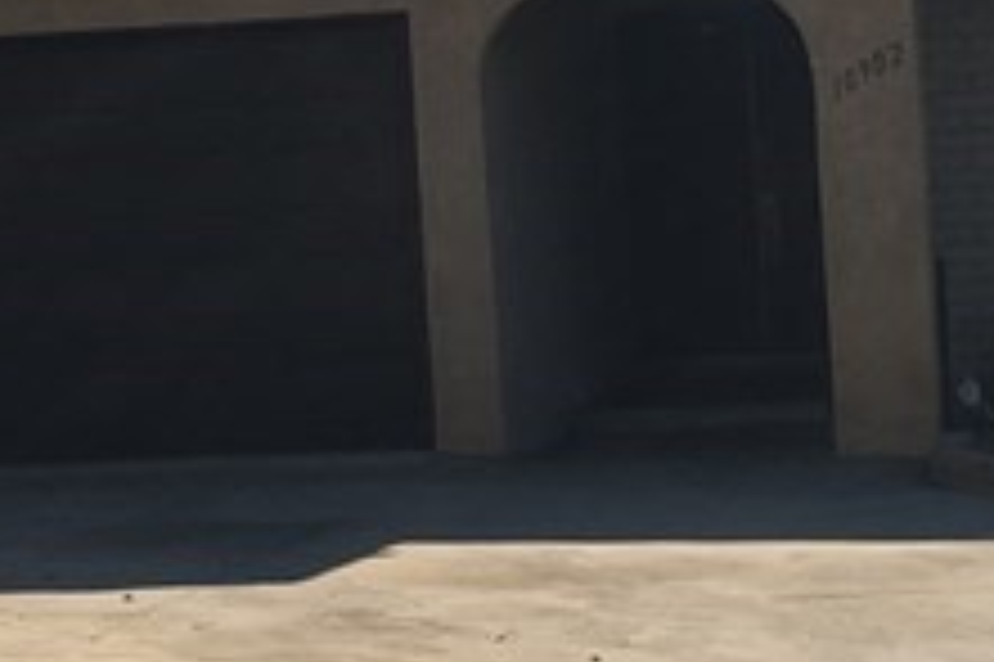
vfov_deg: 9.8
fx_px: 3863
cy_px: 450
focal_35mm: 140
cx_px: 594
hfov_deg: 14.7
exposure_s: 1/1923
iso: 25
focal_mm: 4.15
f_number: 2.2
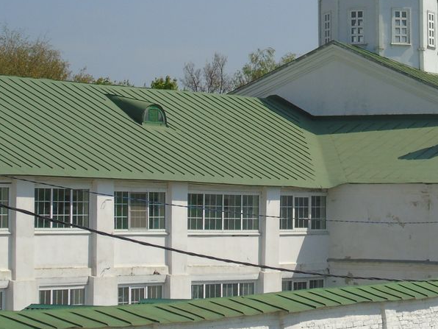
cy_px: 63
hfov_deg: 11.9
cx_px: 399
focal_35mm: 165
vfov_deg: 9.0
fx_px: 2088
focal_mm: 15
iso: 80
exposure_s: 1/1000
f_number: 4.8
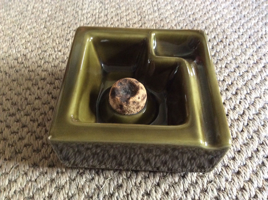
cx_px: 134
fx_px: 247
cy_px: 100
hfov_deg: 56.9
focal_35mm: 32
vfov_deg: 44.1
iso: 320
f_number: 2.4
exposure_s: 1/17
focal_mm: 3.3
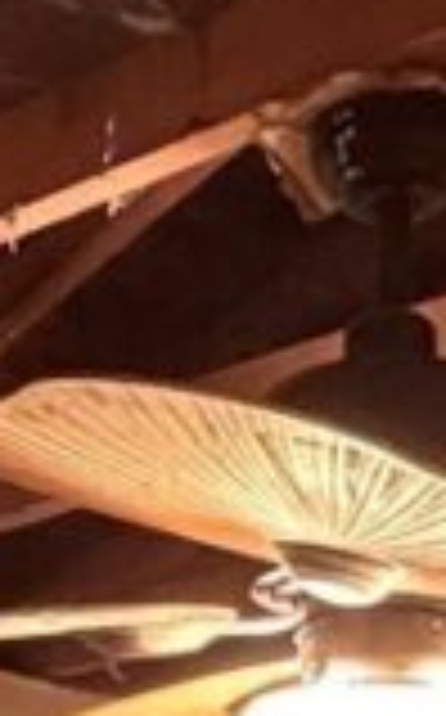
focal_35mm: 131
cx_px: 140
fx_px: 2555
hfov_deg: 10.0
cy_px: 1360
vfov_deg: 13.9
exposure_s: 1/60
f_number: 2.2
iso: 1000
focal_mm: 2.22
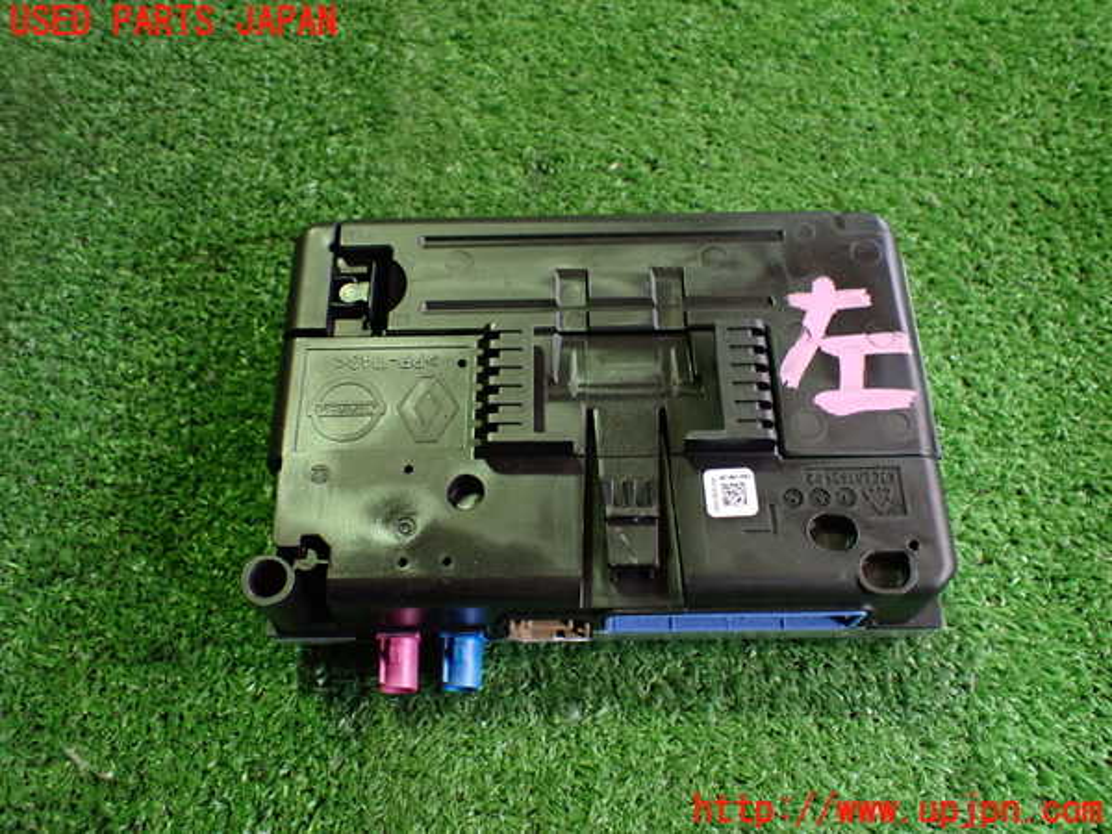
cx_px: 556
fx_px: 964
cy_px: 417
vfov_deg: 46.8
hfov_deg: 60.0
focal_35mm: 30
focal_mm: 5.4
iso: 800
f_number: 2.3
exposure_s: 1/60
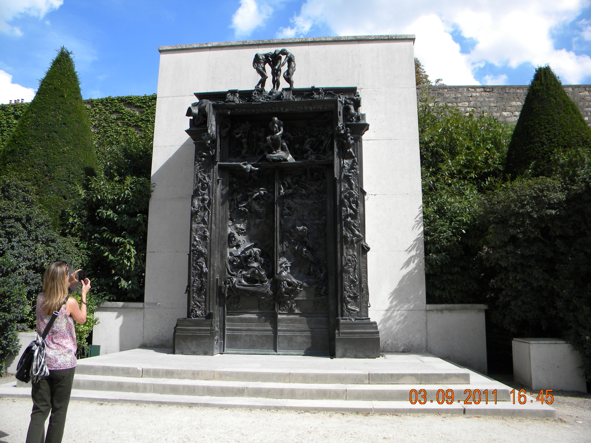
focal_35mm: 28
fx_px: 478
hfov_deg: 63.4
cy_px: 222
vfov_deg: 49.7
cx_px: 296
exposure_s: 1/758
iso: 80
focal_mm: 5
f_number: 3.5
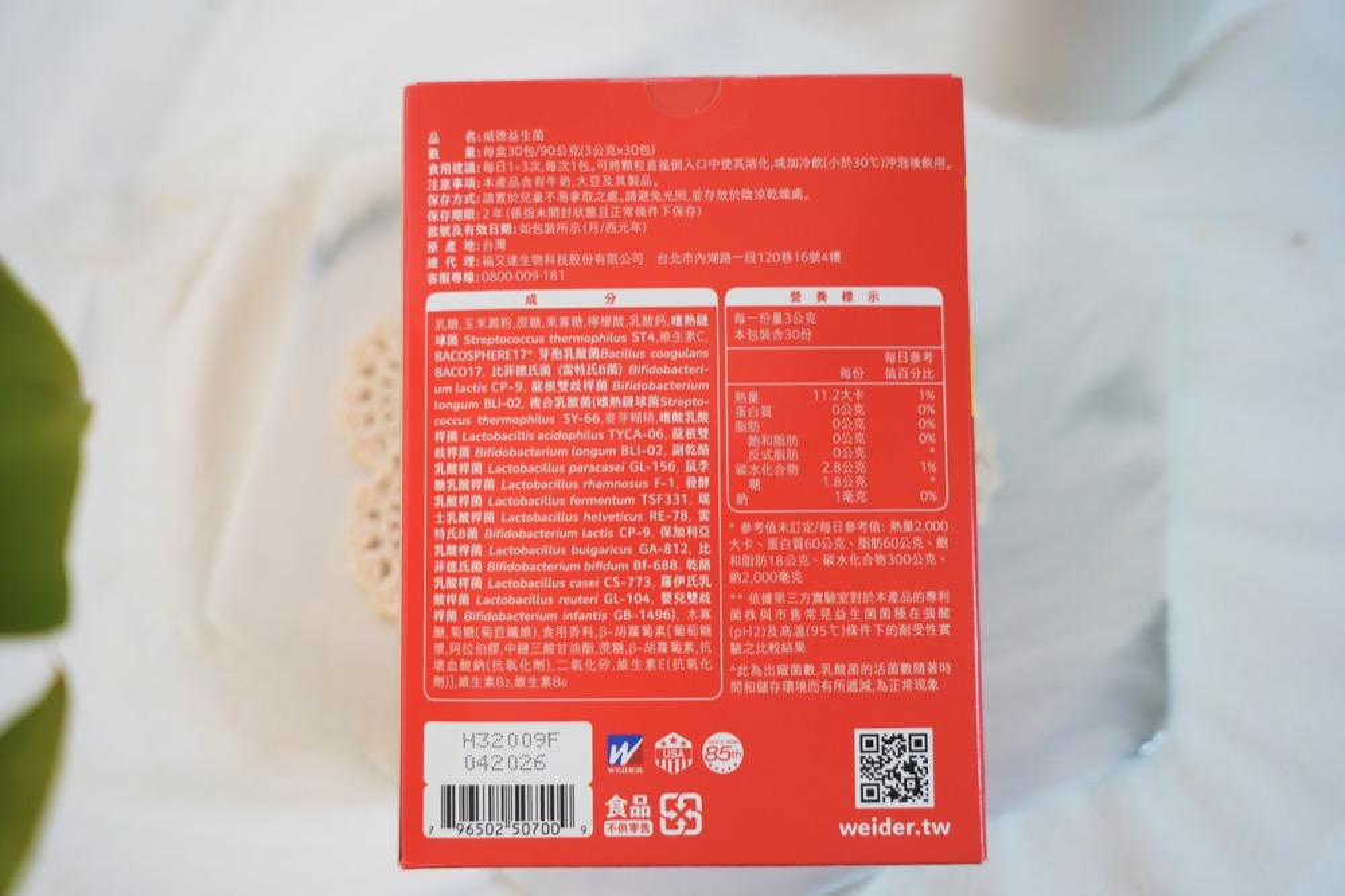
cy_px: 448
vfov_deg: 37.2
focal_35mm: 36
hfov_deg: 53.7
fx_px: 1330
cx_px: 672
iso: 640
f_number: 4
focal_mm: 35.6
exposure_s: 1/160
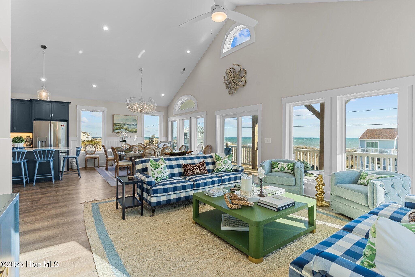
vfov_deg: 70.4
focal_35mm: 17
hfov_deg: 93.3
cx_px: 208
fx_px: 196
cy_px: 138
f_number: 8
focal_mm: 17
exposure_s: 1/10
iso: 200
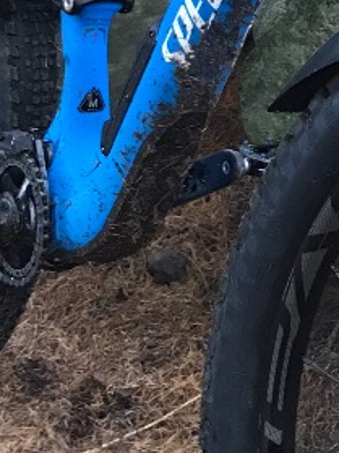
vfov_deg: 17.4
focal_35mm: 107
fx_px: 1398
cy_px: -106
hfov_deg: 13.7
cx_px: 320
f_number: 1.8
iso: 100
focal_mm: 3.99
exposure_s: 1/17
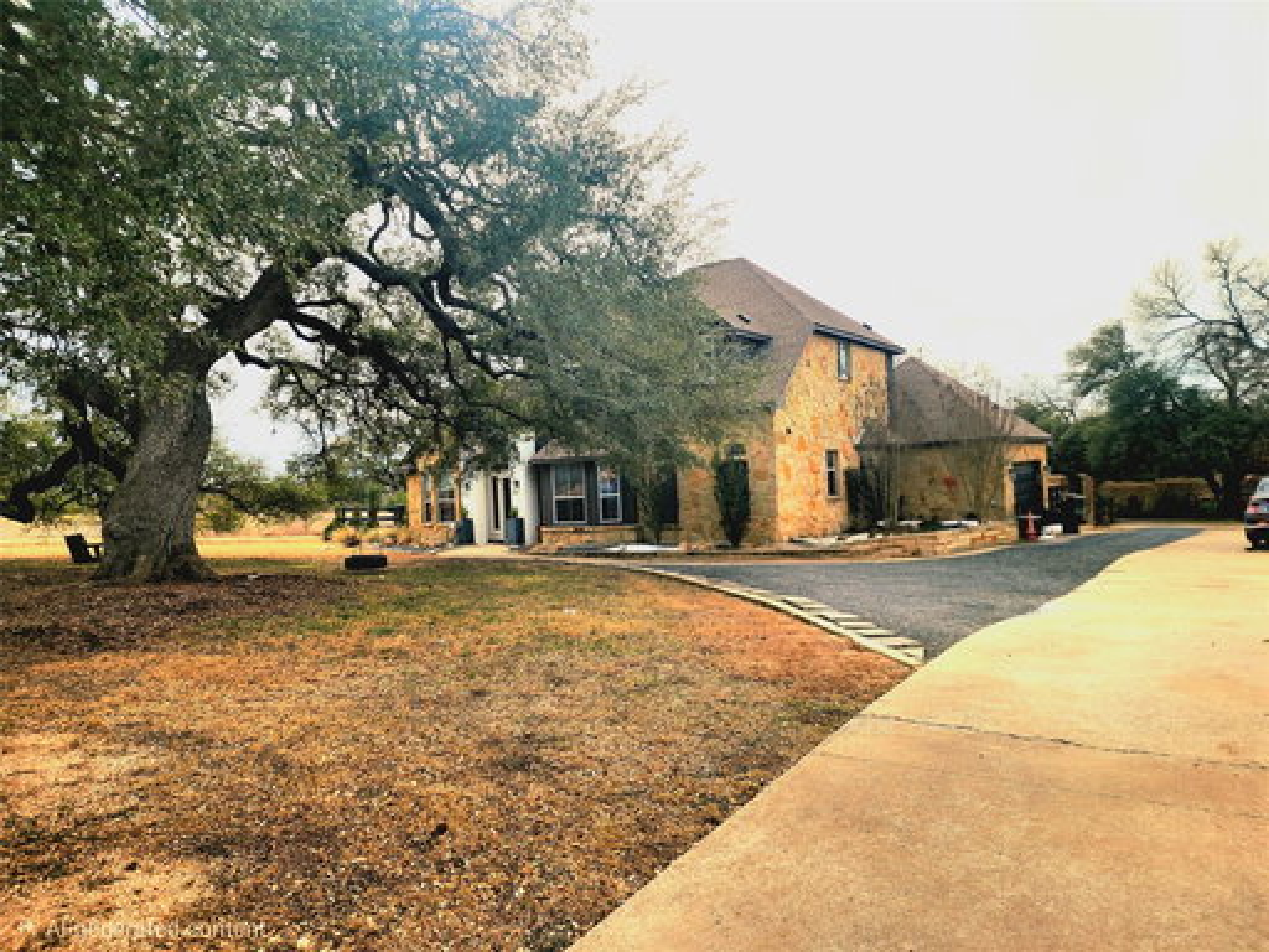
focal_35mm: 23
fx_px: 843
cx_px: 634
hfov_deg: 73.9
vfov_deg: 58.9
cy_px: 476
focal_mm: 6.4
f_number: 1.8
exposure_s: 1/909
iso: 12
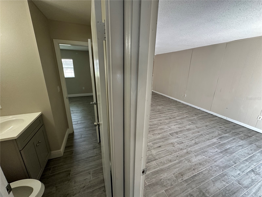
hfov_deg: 102.1
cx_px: 131
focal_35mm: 14
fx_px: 106
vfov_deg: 85.7
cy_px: 98
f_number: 2.2
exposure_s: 1/120
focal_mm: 2.22
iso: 250
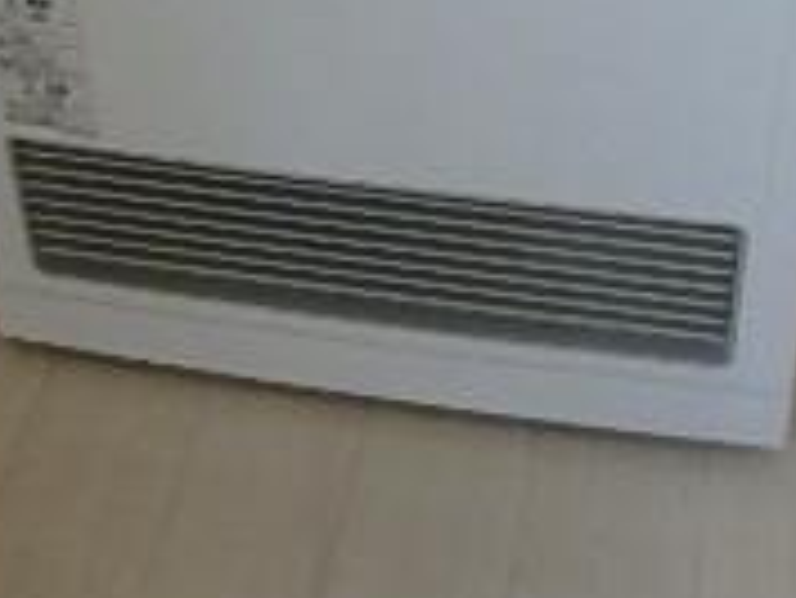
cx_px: 364
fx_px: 1749
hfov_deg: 25.6
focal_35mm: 76
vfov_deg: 18.4
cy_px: -126
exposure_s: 1/30
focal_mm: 3.7
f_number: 3.5
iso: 640
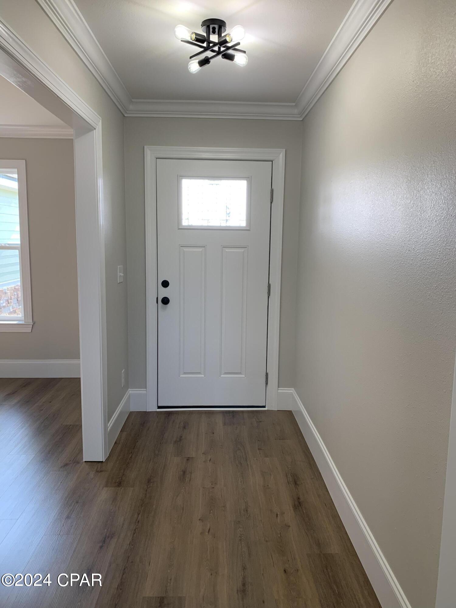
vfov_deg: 67.3
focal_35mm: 26
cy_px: 304
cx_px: 228
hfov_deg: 53.1
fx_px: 457
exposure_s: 1/121
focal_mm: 4.25
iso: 50
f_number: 1.8
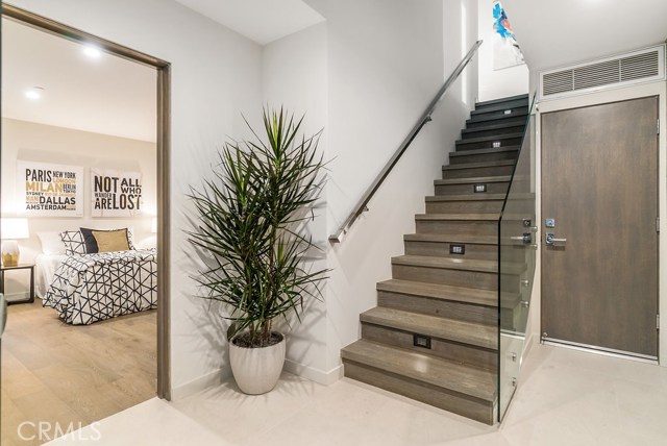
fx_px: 334
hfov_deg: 89.9
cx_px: 334
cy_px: 223
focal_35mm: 18
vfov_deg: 67.5
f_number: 8
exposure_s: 1/8
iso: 125
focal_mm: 18
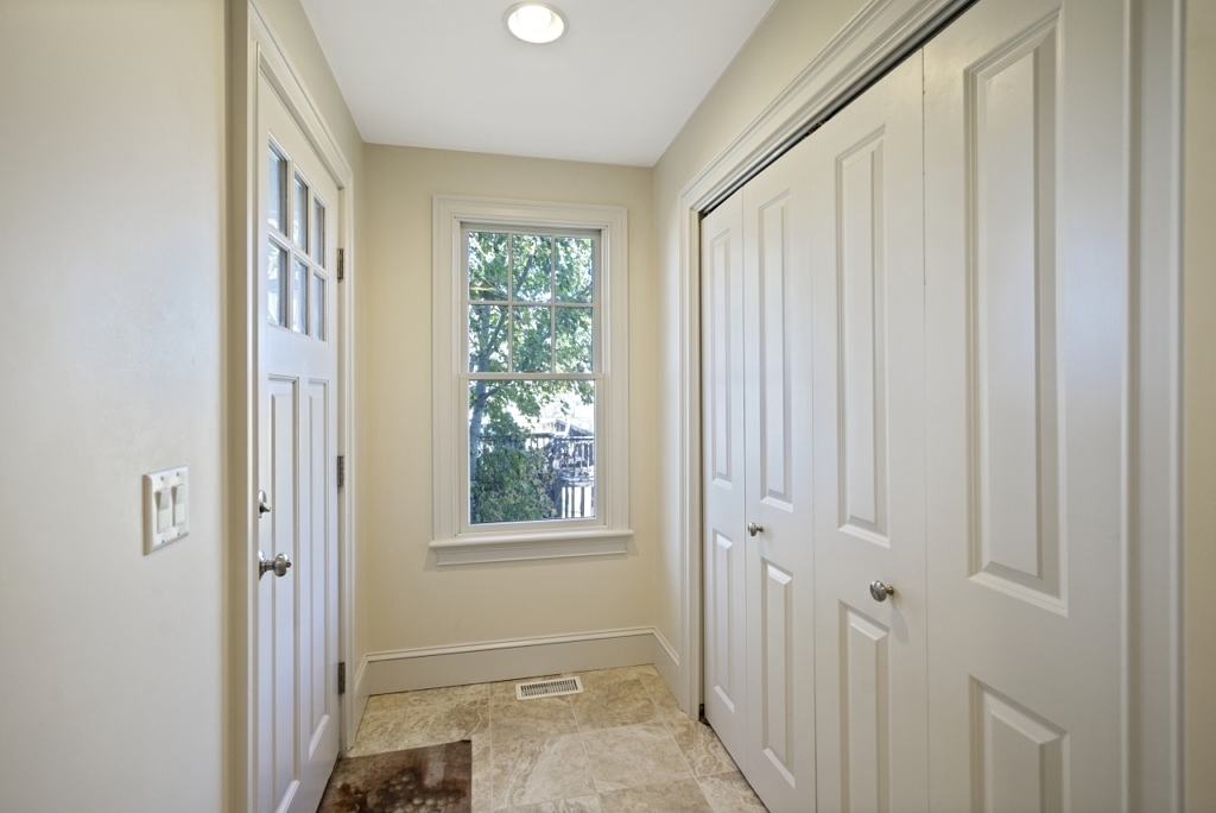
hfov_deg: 96.7
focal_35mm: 16
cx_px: 608
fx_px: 541
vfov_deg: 73.8
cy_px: 406
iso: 400
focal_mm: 16
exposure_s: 1/20
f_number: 7.1
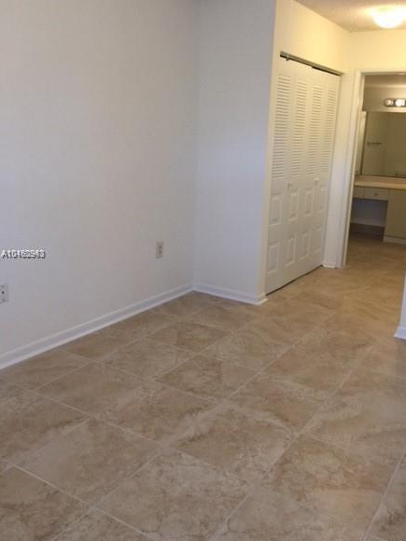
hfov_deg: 44.1
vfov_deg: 56.8
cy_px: 255
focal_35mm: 32
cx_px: 223
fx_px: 500
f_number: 2.2
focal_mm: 4.15
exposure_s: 1/15
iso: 64
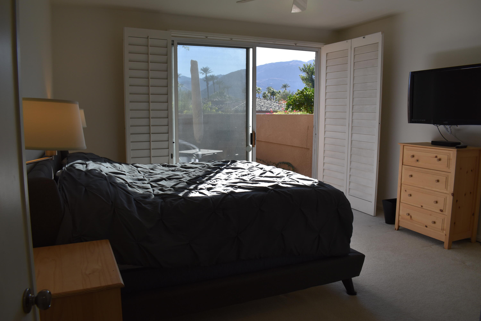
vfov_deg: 47.9
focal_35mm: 27
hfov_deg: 67.4
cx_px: 240
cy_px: 160
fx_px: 361
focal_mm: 18
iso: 200
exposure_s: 1/250
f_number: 7.1
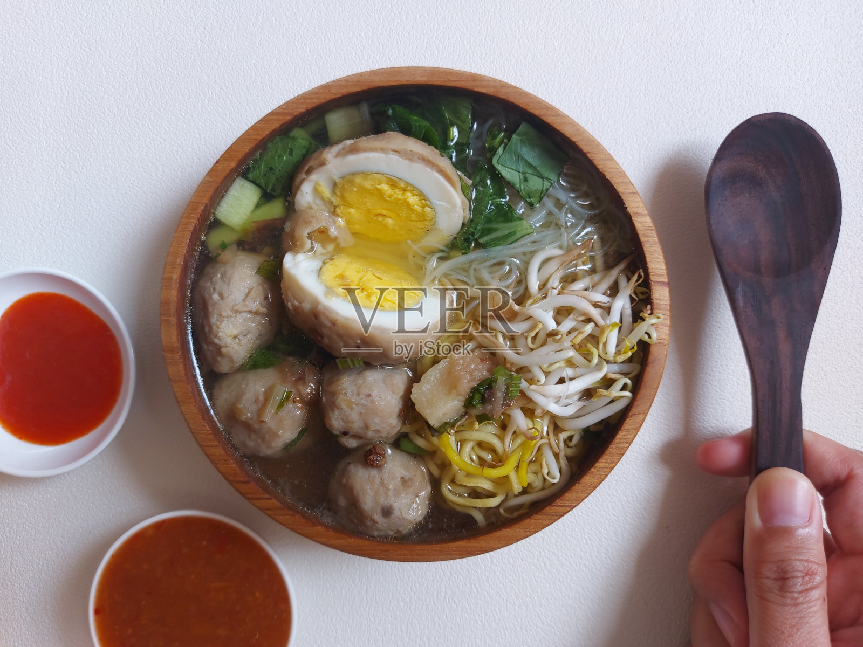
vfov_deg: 56.8
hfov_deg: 71.6
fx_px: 598
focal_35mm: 24
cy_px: 324
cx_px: 432
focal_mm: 5.23
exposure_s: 1/15
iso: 50
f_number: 1.8
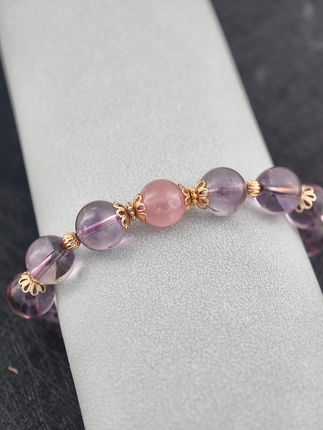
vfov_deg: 23.0
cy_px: 215
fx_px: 1055
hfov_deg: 17.4
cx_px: 162
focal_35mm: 85
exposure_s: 1/160
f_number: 2.67
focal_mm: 22.48
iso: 125
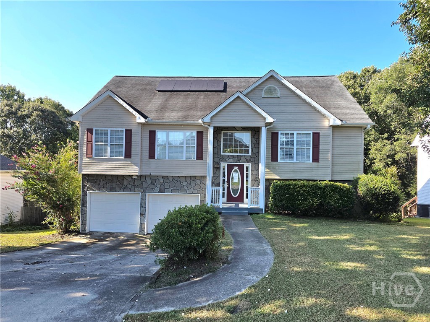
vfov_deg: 58.9
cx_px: 215
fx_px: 286
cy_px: 161
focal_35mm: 23
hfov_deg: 73.9
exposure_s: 1/400
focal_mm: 6.3
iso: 12
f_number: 1.7
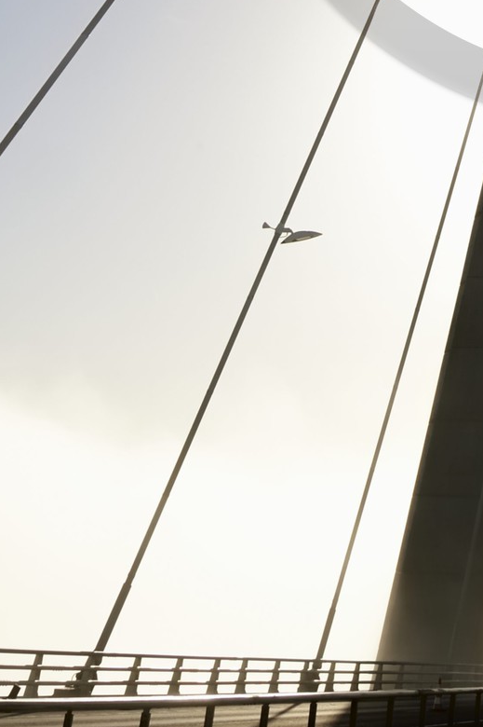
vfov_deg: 23.1
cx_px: 631
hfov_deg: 17.3
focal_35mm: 74
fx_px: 1491
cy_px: -309
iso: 200
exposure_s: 1/250
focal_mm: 24
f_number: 22
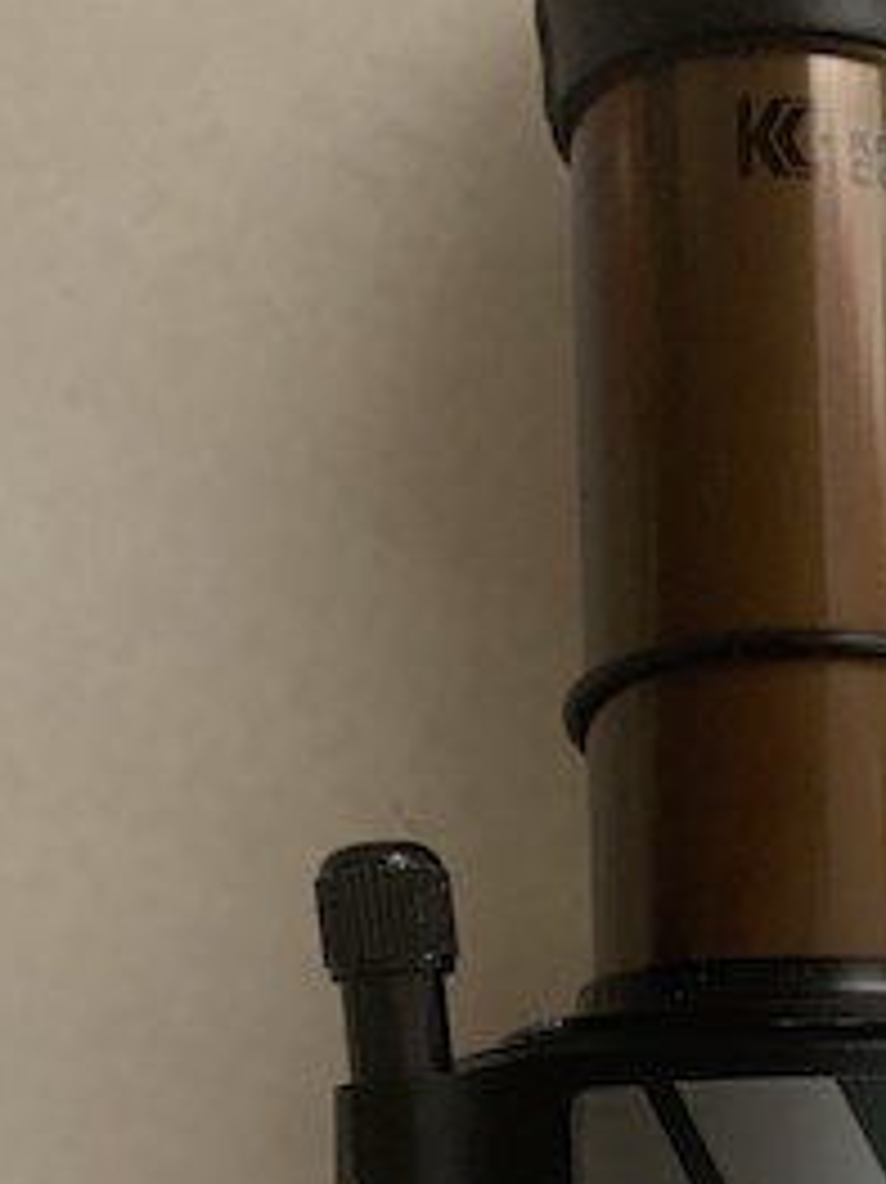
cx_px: 1111
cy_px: 1243
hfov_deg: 17.6
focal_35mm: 79
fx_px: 2698
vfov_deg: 23.5
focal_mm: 4.25
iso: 400
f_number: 1.8
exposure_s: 1/33
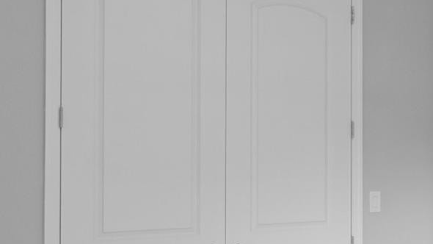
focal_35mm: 55
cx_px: 387
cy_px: 168
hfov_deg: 35.4
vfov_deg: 21.6
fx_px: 636
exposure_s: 1/8
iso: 320
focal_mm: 13
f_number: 8
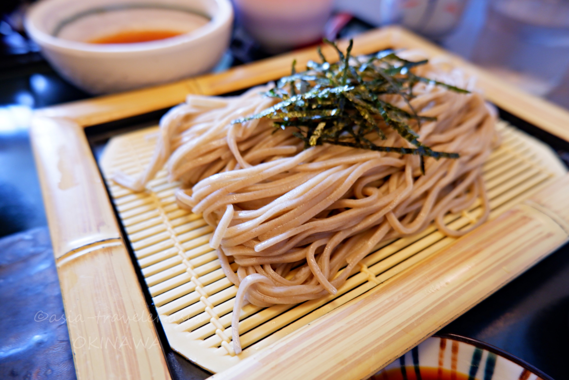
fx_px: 364
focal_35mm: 23
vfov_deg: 55.1
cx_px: 284
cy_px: 190
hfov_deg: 76.1
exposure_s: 1/34
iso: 400
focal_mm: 15
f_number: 3.5
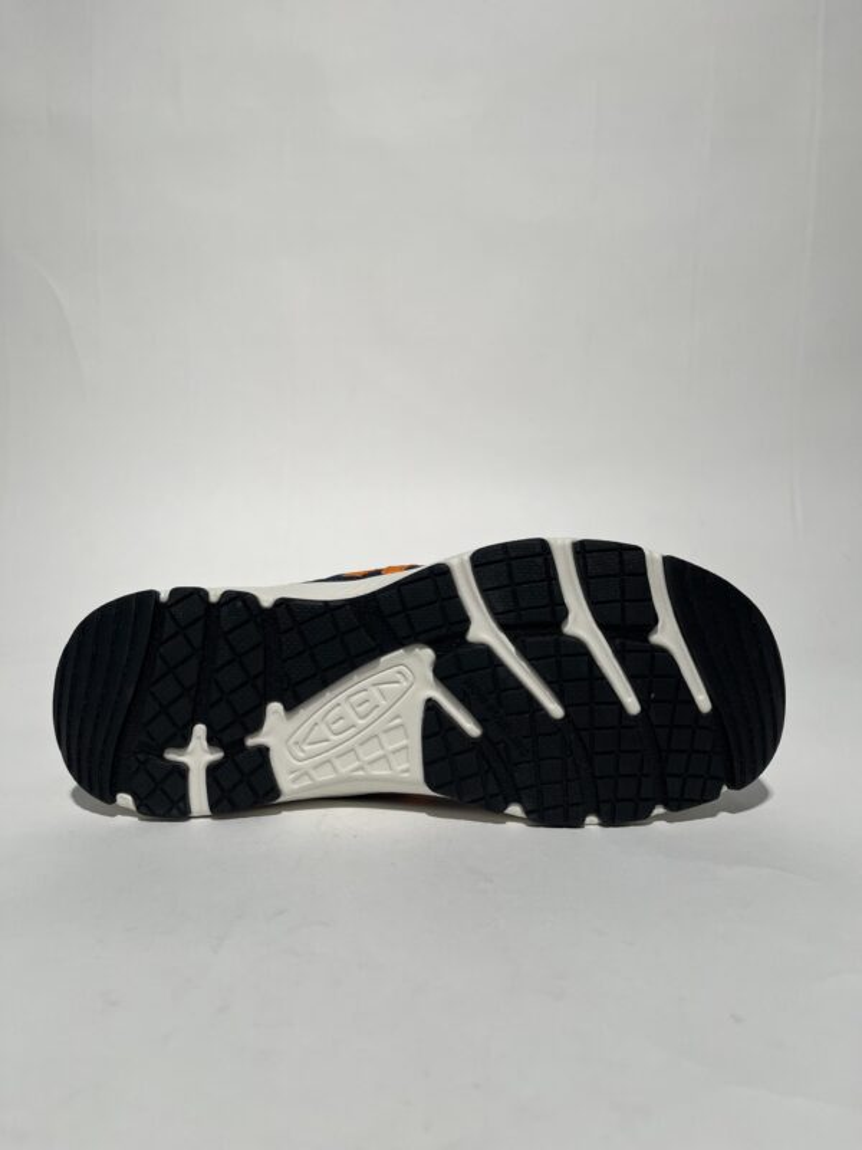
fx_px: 863
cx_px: 431
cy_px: 575
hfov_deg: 53.1
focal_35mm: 26
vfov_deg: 67.3
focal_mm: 5.1
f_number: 1.6
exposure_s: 1/489
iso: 50
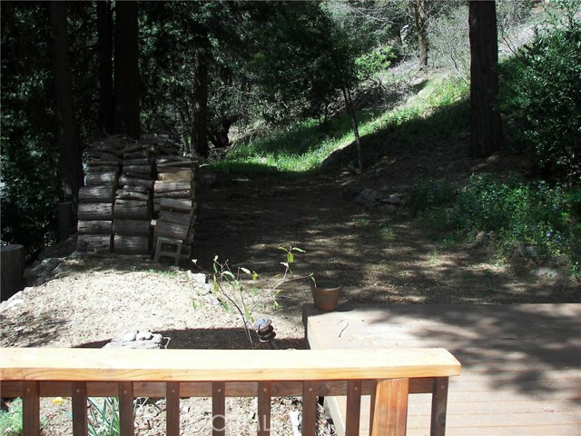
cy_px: 218
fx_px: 604
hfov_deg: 51.4
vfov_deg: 39.7
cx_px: 290
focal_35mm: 36
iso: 50
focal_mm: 6
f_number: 2.8
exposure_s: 1/250
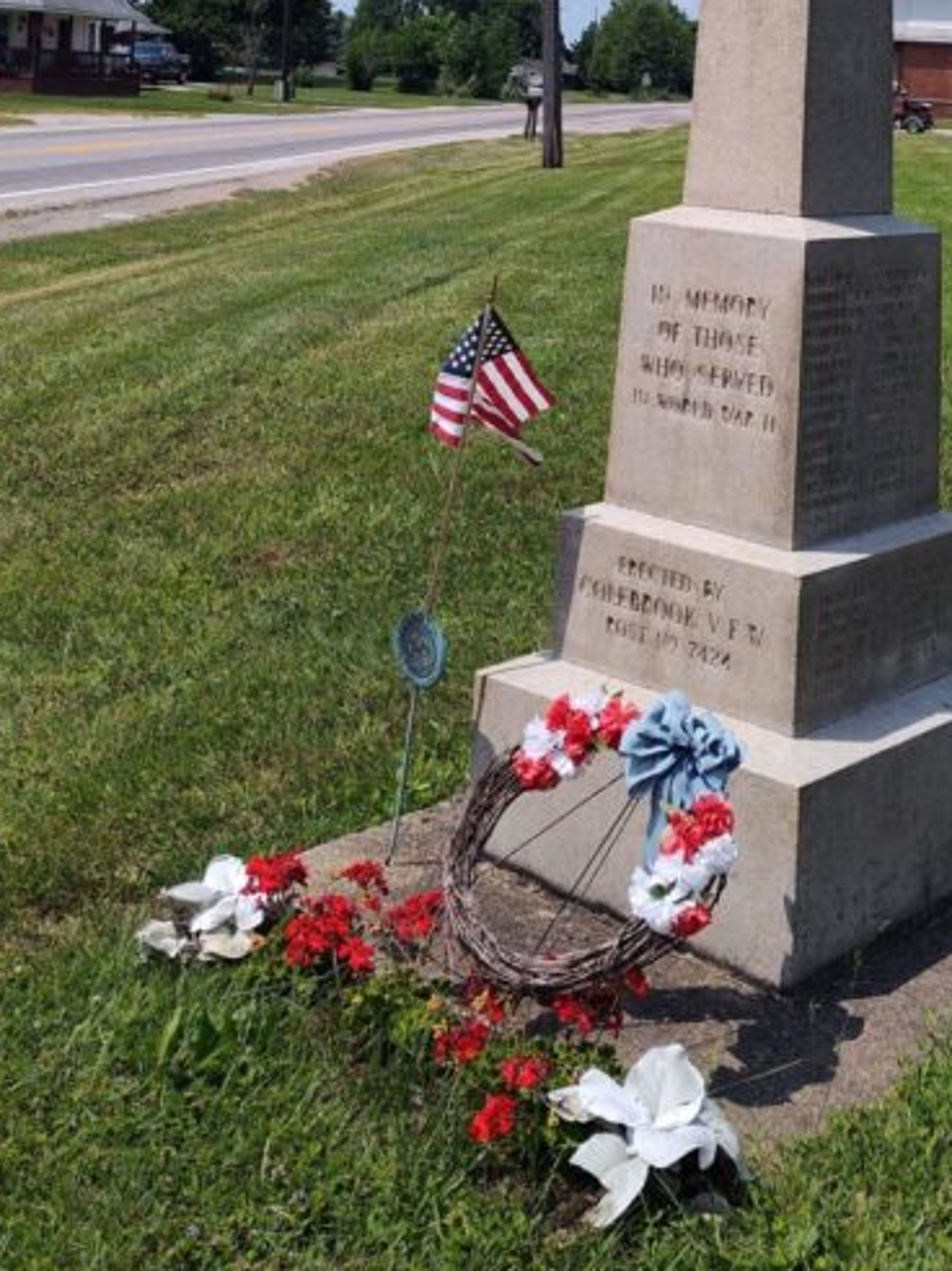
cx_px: 750
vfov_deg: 36.8
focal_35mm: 48
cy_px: 98
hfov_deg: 29.6
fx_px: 1761
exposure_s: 1/2247
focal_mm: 5.56
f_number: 1.8
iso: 100
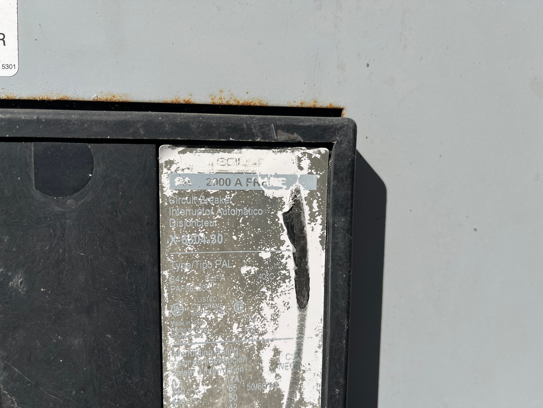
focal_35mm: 26
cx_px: 272
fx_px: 408
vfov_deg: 53.1
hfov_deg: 67.3
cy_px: 204
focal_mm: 5.1
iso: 50
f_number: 1.6
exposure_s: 1/6173
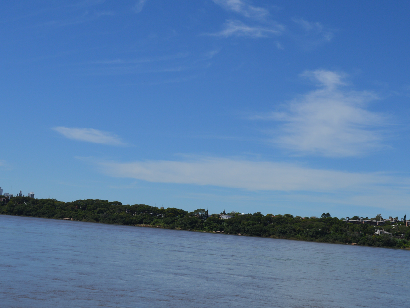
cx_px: 206
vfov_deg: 24.4
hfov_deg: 32.2
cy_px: 146
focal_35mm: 60
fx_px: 711
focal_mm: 32
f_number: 9
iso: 100
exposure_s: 1/320
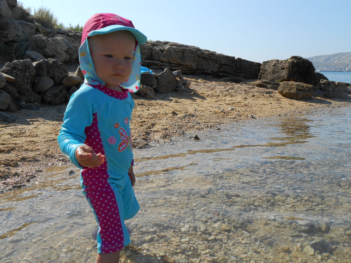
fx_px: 345
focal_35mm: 34
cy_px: 132
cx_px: 176
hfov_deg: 54.0
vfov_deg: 41.8
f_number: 3.9
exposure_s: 1/800
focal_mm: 6
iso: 80
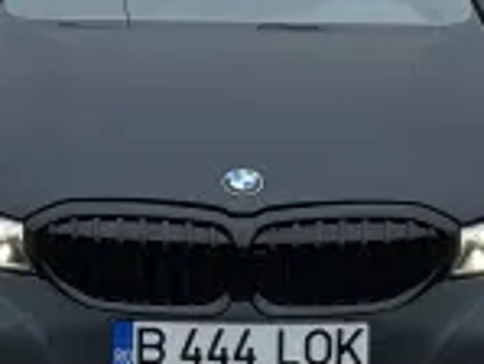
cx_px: 240
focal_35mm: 116
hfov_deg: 17.0
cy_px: 240
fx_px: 1623
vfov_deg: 12.8
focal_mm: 6.76
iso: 160
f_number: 1.78
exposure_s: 1/54
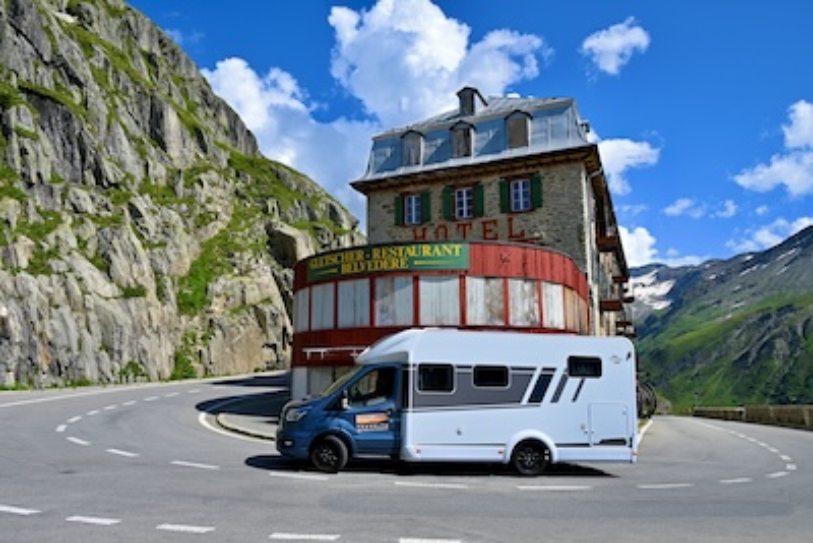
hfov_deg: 73.7
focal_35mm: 24
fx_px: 542
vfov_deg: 53.2
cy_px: 272
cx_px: 406
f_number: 11
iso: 160
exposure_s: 1/250
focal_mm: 24
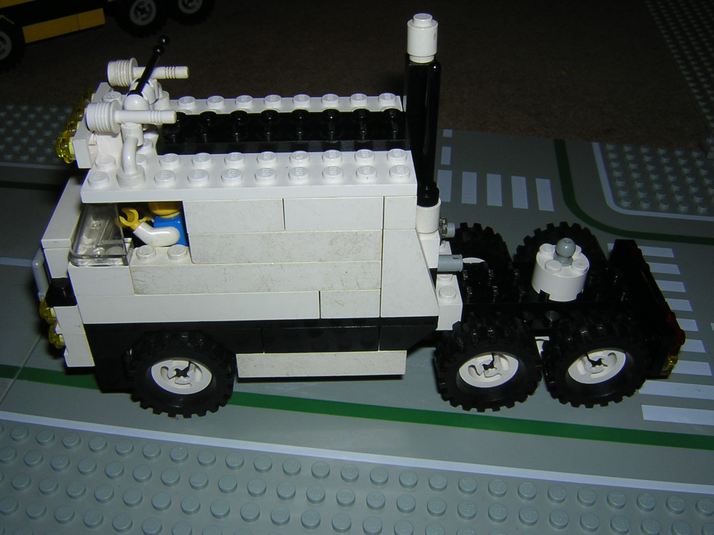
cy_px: 268
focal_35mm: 36
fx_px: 743
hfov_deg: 51.4
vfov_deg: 39.7
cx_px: 357
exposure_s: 1/60.1
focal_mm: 4.7
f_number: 5.2
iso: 100
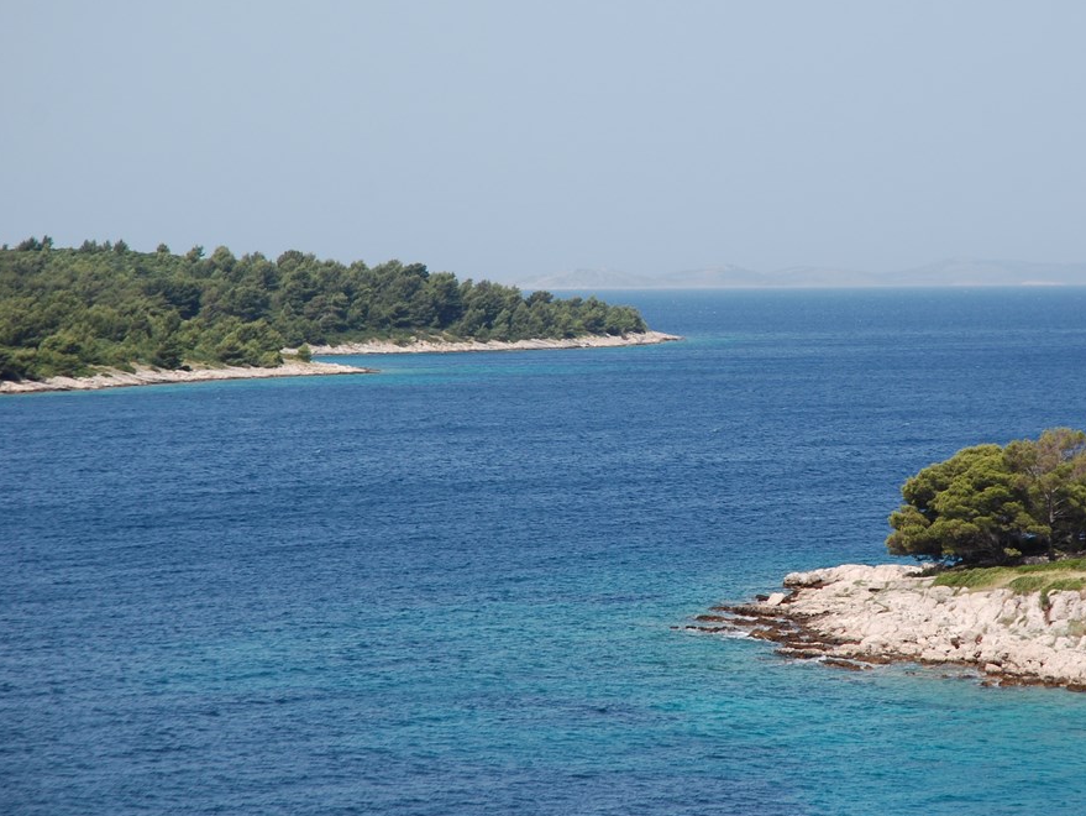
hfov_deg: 14.3
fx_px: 4331
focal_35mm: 138
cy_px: 350
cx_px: 717
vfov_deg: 10.8
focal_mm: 70
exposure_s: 1/640
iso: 200
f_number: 6.3
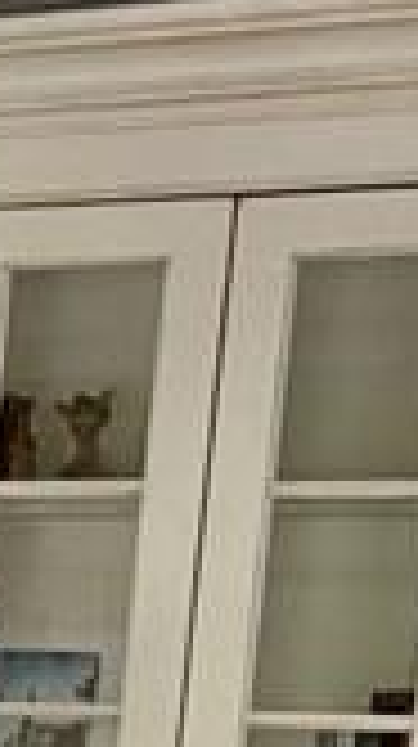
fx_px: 3459
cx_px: -1214
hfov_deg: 5.9
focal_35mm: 175
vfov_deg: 11.5
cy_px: 1292
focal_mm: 5.7
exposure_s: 1/43
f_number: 1.5
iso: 500
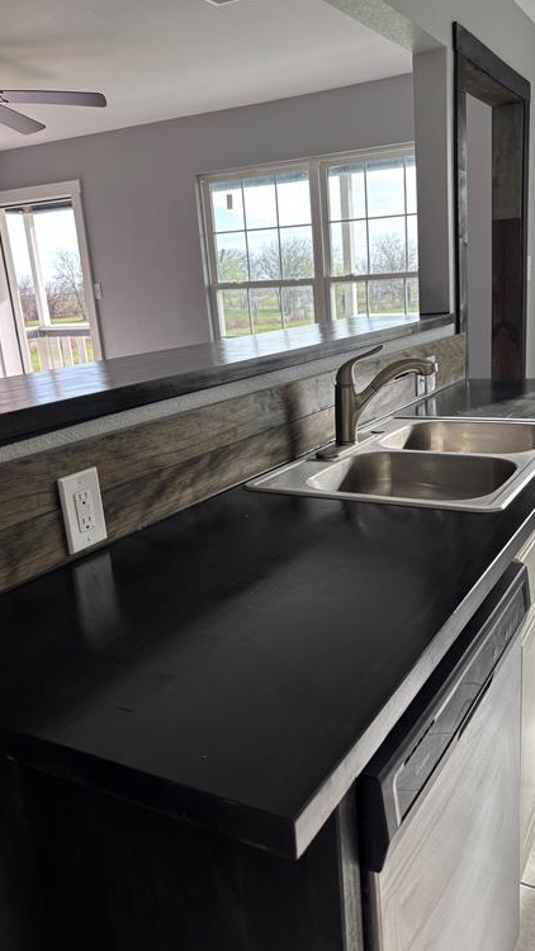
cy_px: 472
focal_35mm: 29
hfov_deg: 40.0
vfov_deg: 66.1
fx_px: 731
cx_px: 319
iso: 40
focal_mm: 5.96
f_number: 1.6
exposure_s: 1/121
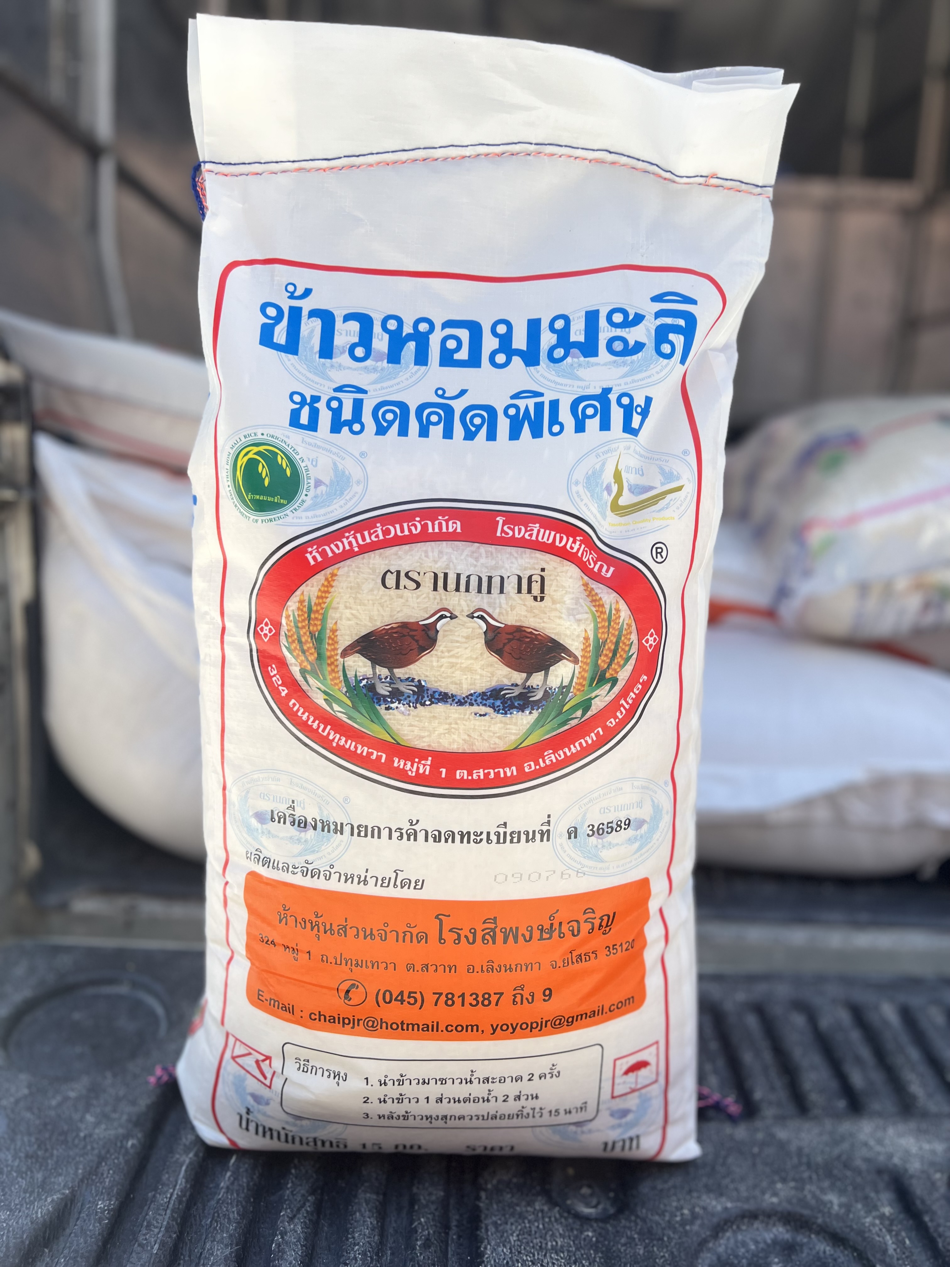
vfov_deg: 67.3
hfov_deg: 53.1
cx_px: 475
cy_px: 634
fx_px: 951
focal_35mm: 26
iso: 50
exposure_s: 1/917
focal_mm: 5.7
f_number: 1.5
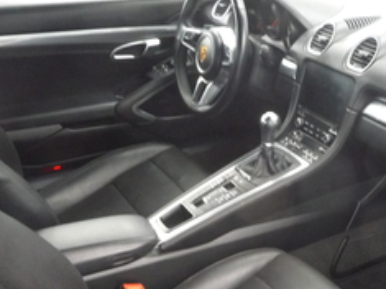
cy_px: 236
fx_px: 557
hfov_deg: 36.9
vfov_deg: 28.4
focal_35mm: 50
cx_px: 307
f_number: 3.3
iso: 400
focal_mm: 4.7
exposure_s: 1/8
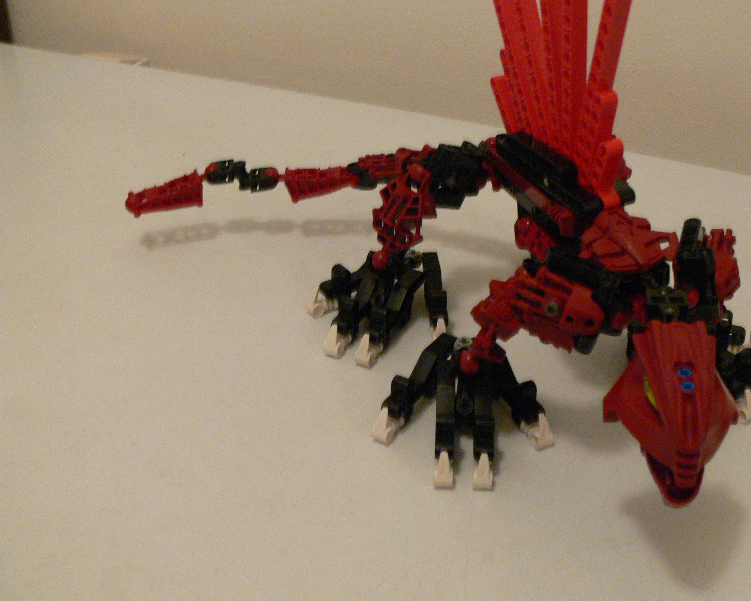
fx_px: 1000
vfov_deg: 33.4
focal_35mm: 45
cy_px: 312
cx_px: 493
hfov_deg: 40.7
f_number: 2.8
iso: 200
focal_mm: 7.4
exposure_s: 1/10
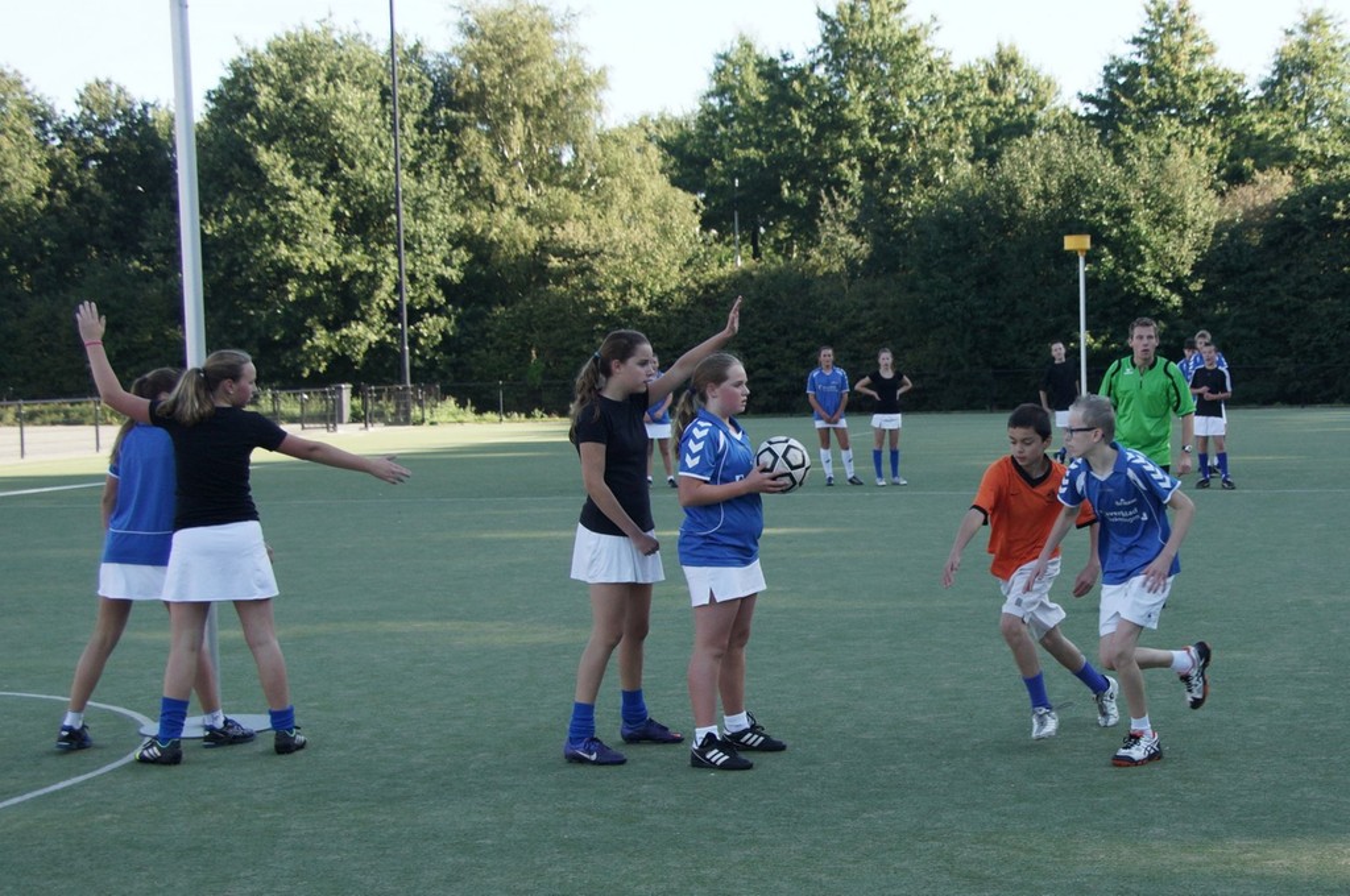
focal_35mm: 39
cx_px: 675
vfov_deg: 34.1
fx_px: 1461
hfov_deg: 49.6
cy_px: 448
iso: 400
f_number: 4
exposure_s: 1/640
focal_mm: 26
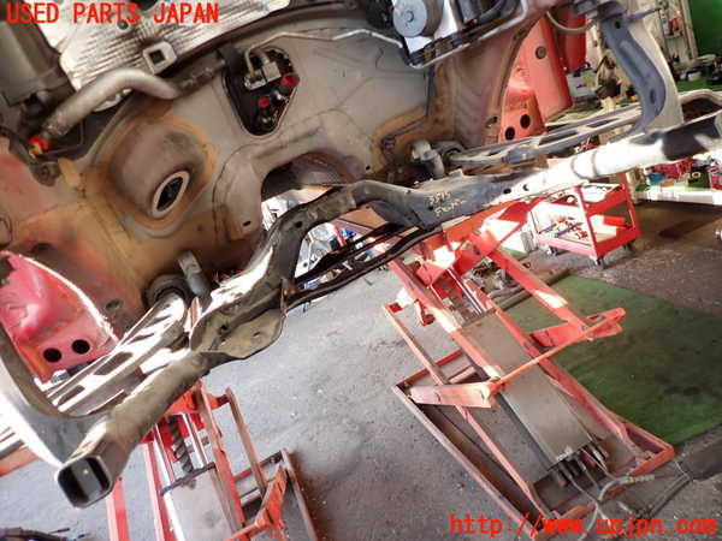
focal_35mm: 25
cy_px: 270
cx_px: 361
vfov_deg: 54.9
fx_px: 521
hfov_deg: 69.4
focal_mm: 4.5
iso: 100
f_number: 2
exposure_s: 1/100
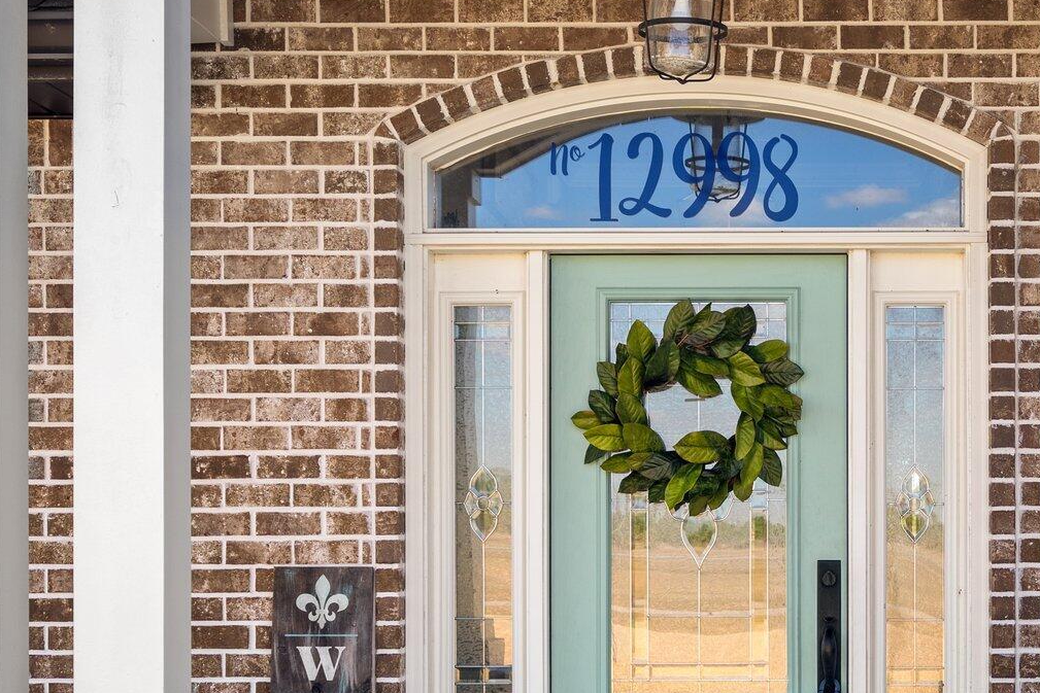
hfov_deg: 28.7
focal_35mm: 69
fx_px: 1993
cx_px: 803
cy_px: 607
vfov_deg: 19.4
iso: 100
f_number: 4
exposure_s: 1/30
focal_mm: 23
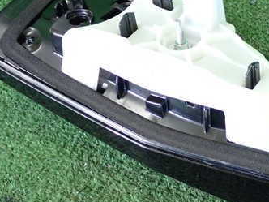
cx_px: 198
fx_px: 575
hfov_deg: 26.0
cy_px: 103
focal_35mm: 74
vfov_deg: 19.9
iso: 640
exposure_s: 1/125
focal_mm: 7.31
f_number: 2.8
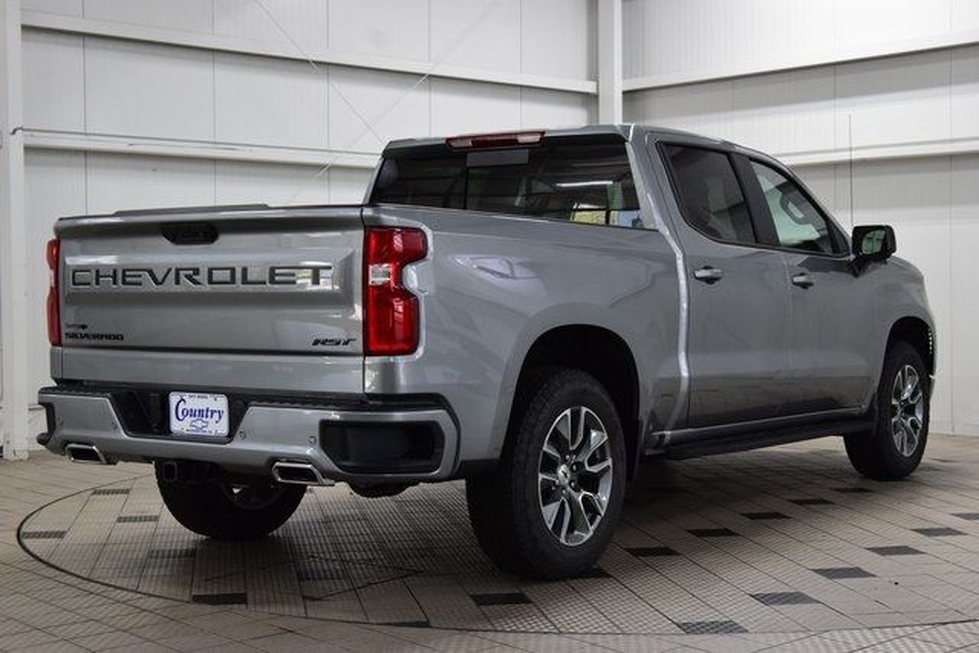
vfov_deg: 25.1
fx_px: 1469
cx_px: 490
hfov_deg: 36.9
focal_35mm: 54
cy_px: 326
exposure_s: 1/60
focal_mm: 36
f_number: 8
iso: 1600
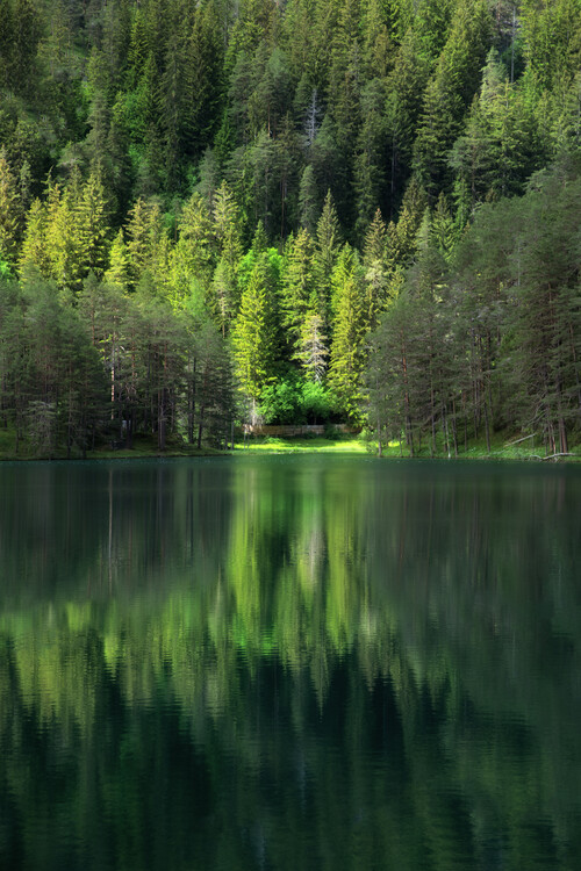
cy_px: 436
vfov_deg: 21.5
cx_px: 290
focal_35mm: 95
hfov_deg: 14.4
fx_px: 2300
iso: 100
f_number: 9
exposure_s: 1/50
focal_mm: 95
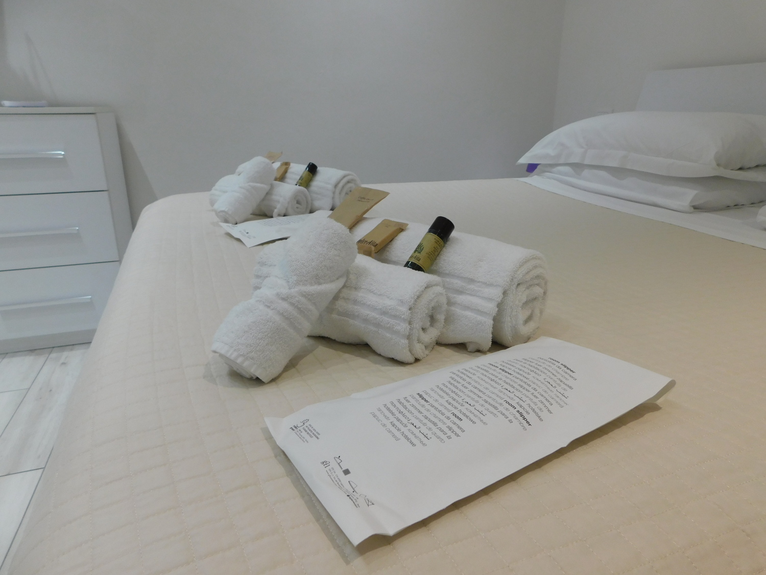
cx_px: 383
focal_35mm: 23
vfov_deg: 58.9
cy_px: 288
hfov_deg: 73.9
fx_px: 509
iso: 125
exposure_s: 1/40
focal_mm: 4
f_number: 3
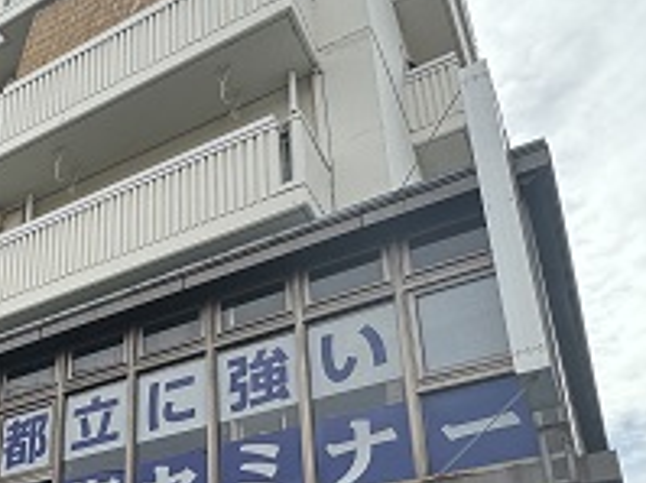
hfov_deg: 39.6
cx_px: 88
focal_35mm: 45
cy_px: 493
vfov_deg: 29.8
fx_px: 839
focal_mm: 2.22
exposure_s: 1/600
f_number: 2.2
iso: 50
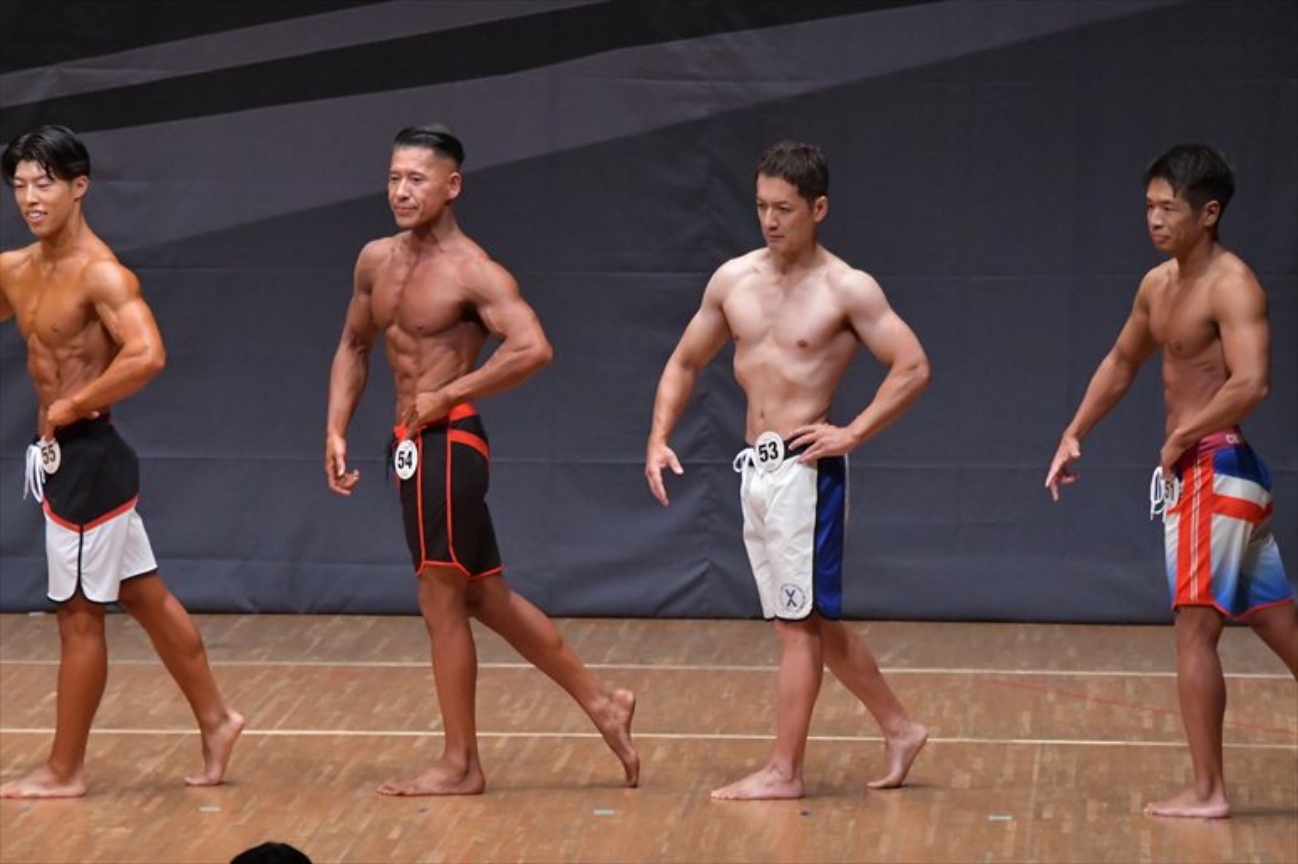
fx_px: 9190
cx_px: 649
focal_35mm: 255
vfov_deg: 5.4
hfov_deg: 8.1
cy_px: 432
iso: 6400
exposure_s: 1/400
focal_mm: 170
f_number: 5.6
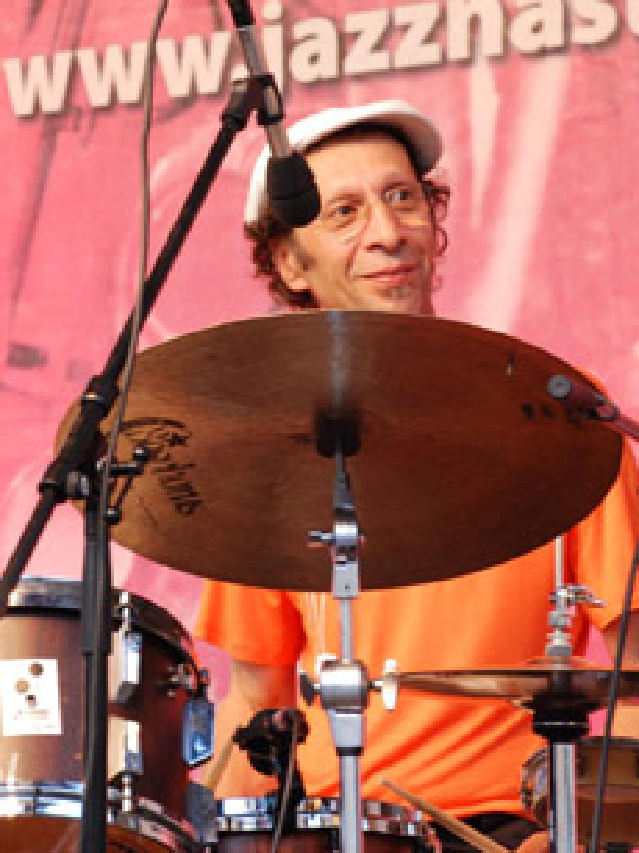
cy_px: 390
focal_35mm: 200
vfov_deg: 9.9
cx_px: 194
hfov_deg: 7.4
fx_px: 4921
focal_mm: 85
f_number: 5.6
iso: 1000
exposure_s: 1/20
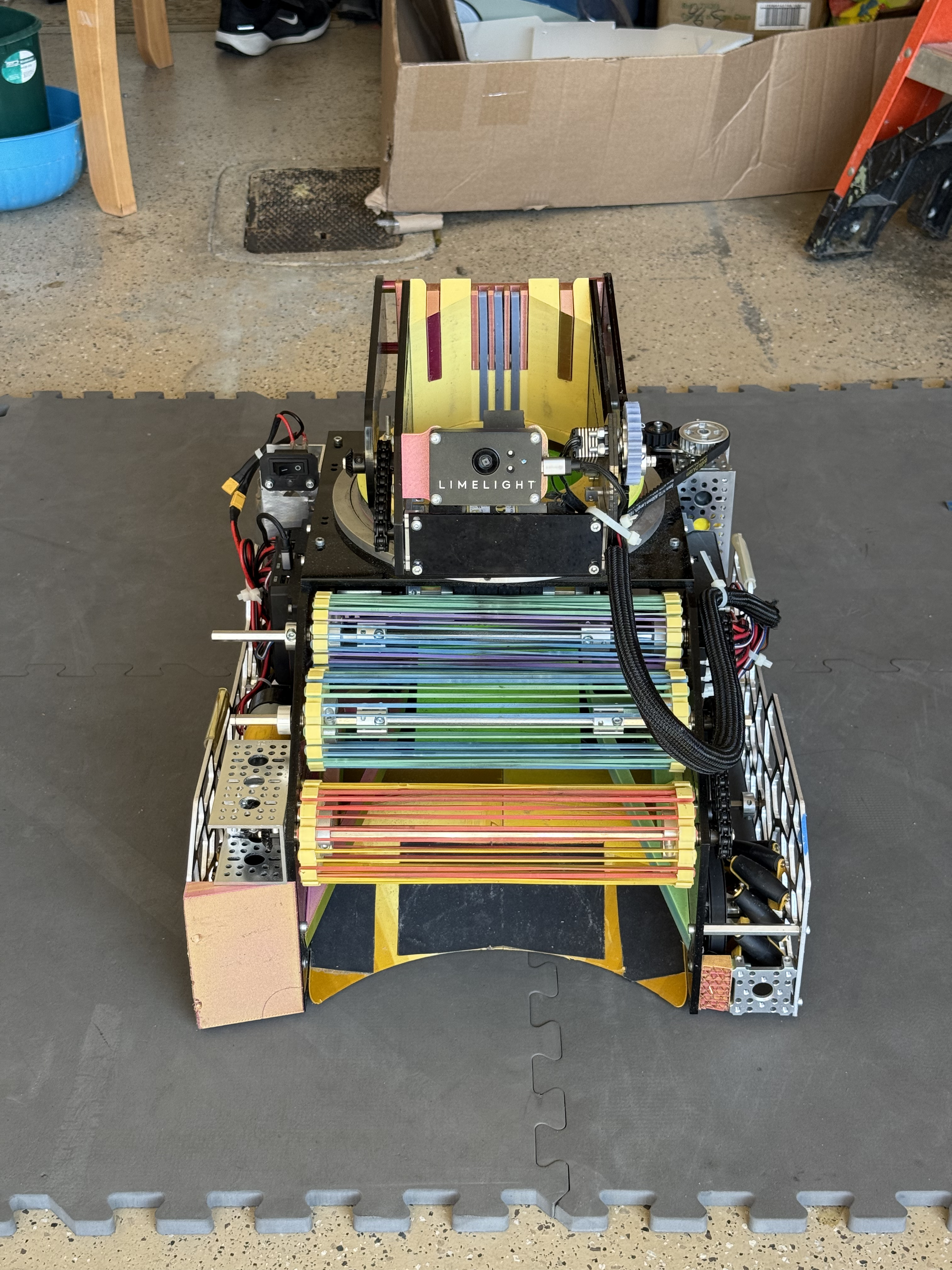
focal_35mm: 48
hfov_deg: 30.3
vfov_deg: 39.7
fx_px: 1760
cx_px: 476
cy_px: 635
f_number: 1.78
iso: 80
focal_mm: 6.76
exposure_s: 1/121
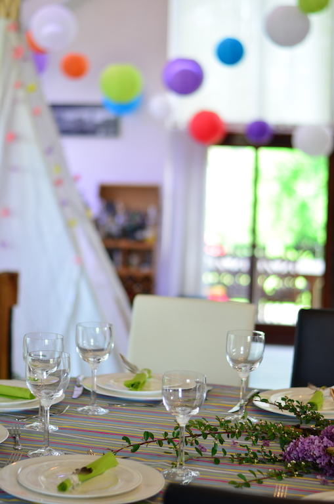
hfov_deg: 18.1
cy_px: 252
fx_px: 1048
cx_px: 167
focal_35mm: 75
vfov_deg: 27.0
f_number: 1.8
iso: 200
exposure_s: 1/125
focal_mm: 50
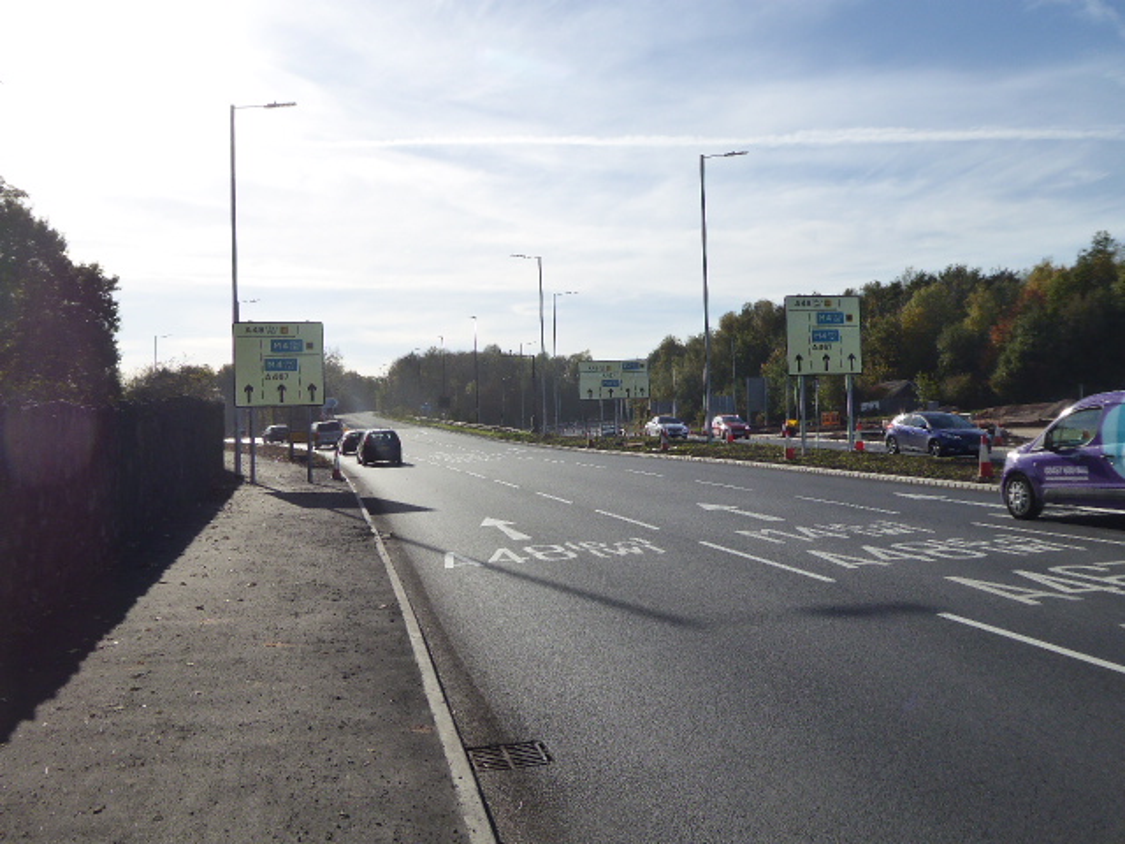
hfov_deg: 54.0
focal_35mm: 34
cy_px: 422
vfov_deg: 41.8
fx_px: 1105
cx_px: 562
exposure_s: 1/2000
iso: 160
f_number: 3.6
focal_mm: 5.8
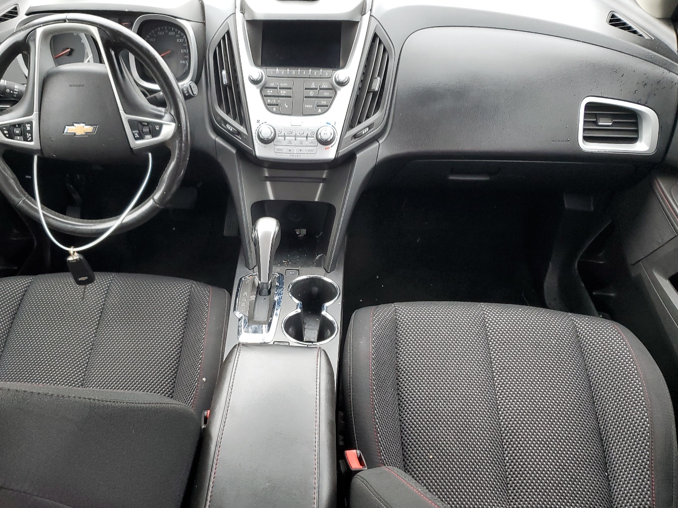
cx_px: 273
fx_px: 627
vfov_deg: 44.1
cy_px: 285
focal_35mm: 32
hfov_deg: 56.4
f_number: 1.5
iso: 65
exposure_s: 1/120
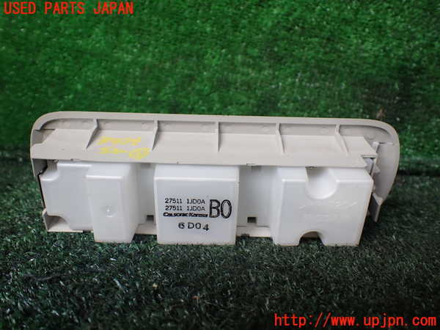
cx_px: 220
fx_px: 381
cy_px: 165
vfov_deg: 46.8
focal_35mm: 30
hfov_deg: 60.0
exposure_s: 1/125
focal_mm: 5.4
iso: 125
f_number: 2.3
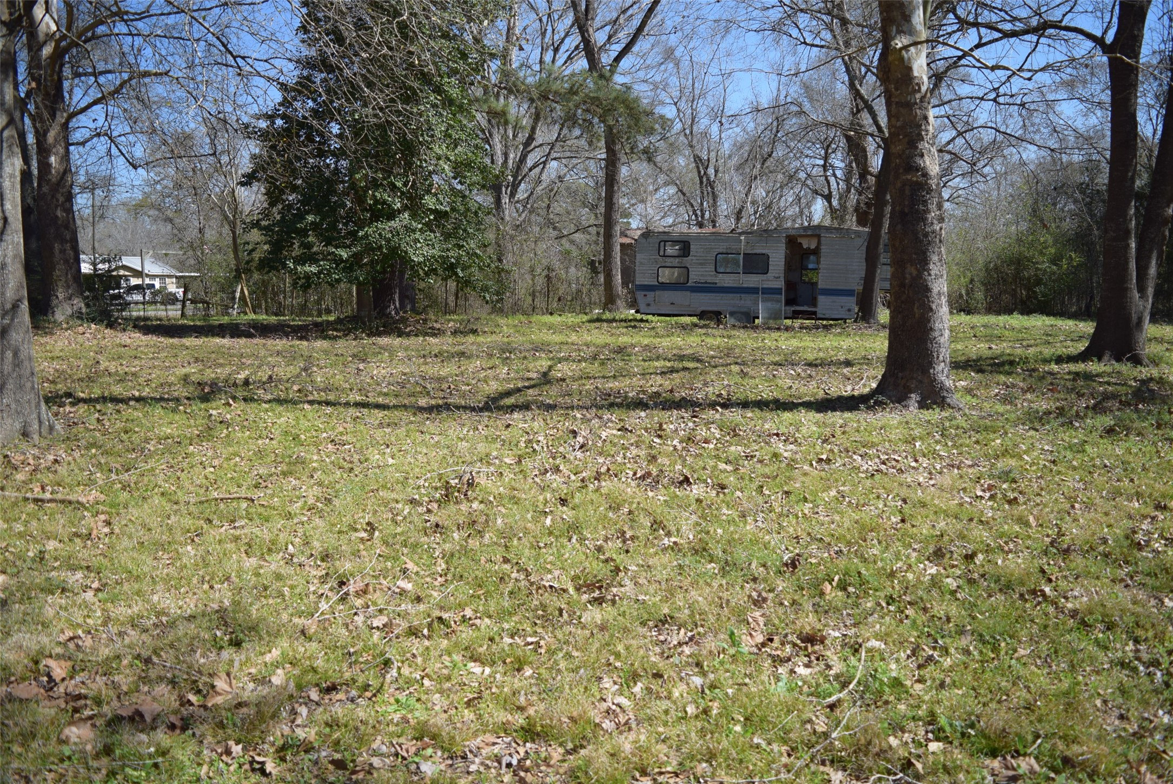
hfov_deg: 67.4
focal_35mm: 27
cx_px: 586
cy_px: 392
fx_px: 880
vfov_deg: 48.0
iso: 200
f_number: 3.5
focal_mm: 18
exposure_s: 1/1600
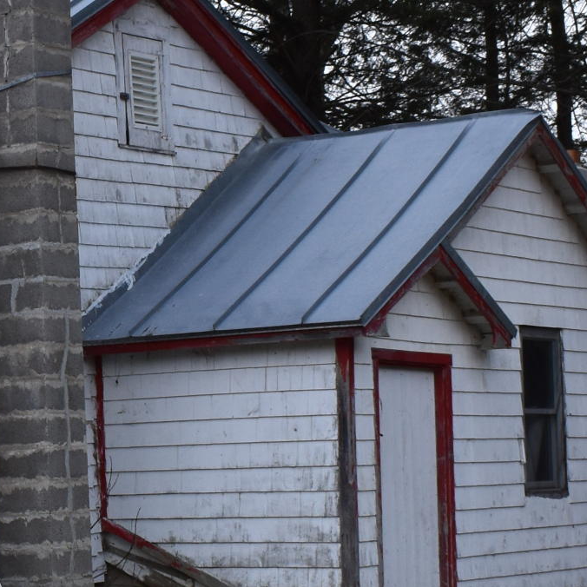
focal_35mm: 119
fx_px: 2281
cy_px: 472
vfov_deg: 14.6
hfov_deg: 14.2
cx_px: -124
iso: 400
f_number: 8
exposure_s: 1/250
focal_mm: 21
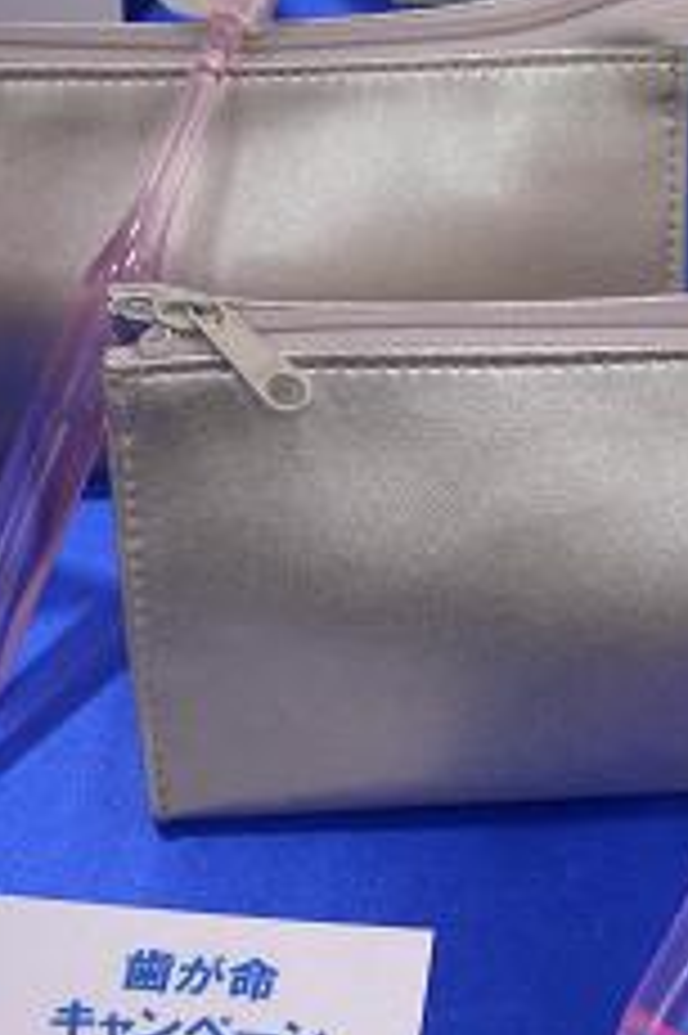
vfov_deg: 23.9
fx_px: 2440
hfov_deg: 15.9
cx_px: 603
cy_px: 580
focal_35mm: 85
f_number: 3.4
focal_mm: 7.9
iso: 100
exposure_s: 1/30
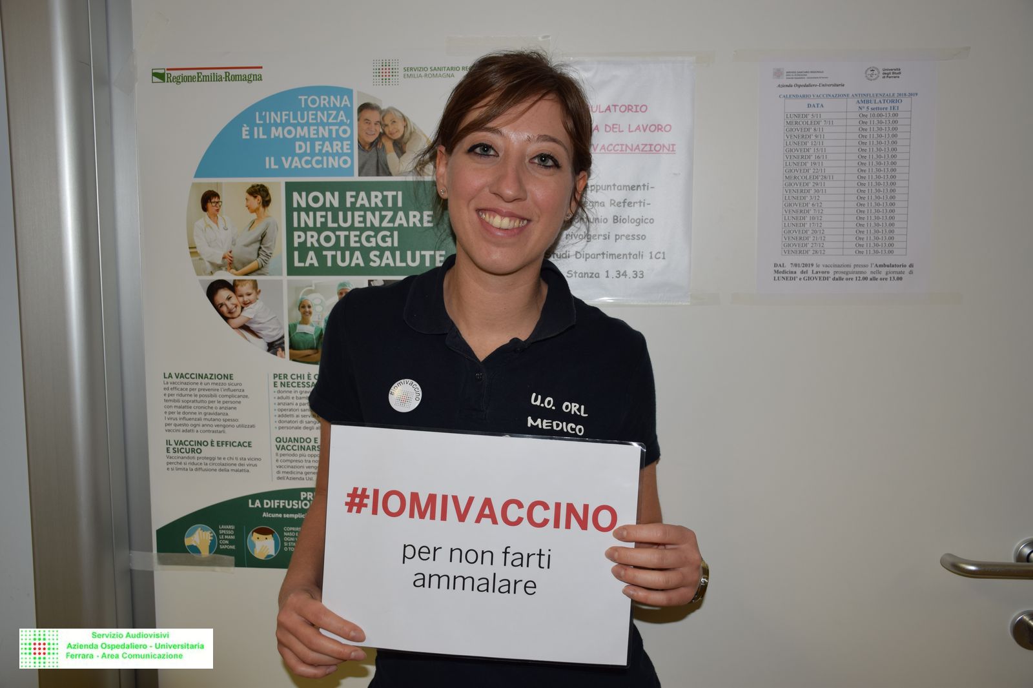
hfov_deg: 55.1
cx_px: 516
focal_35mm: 34
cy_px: 344
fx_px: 990
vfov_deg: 38.3
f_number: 3.8
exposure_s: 1/60
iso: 100
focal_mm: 23
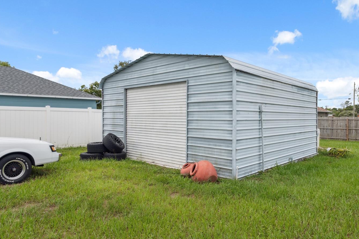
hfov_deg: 71.4
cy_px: 116
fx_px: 249
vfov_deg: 51.2
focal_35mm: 25
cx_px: 193
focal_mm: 21
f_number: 8
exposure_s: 1/3200
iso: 1250
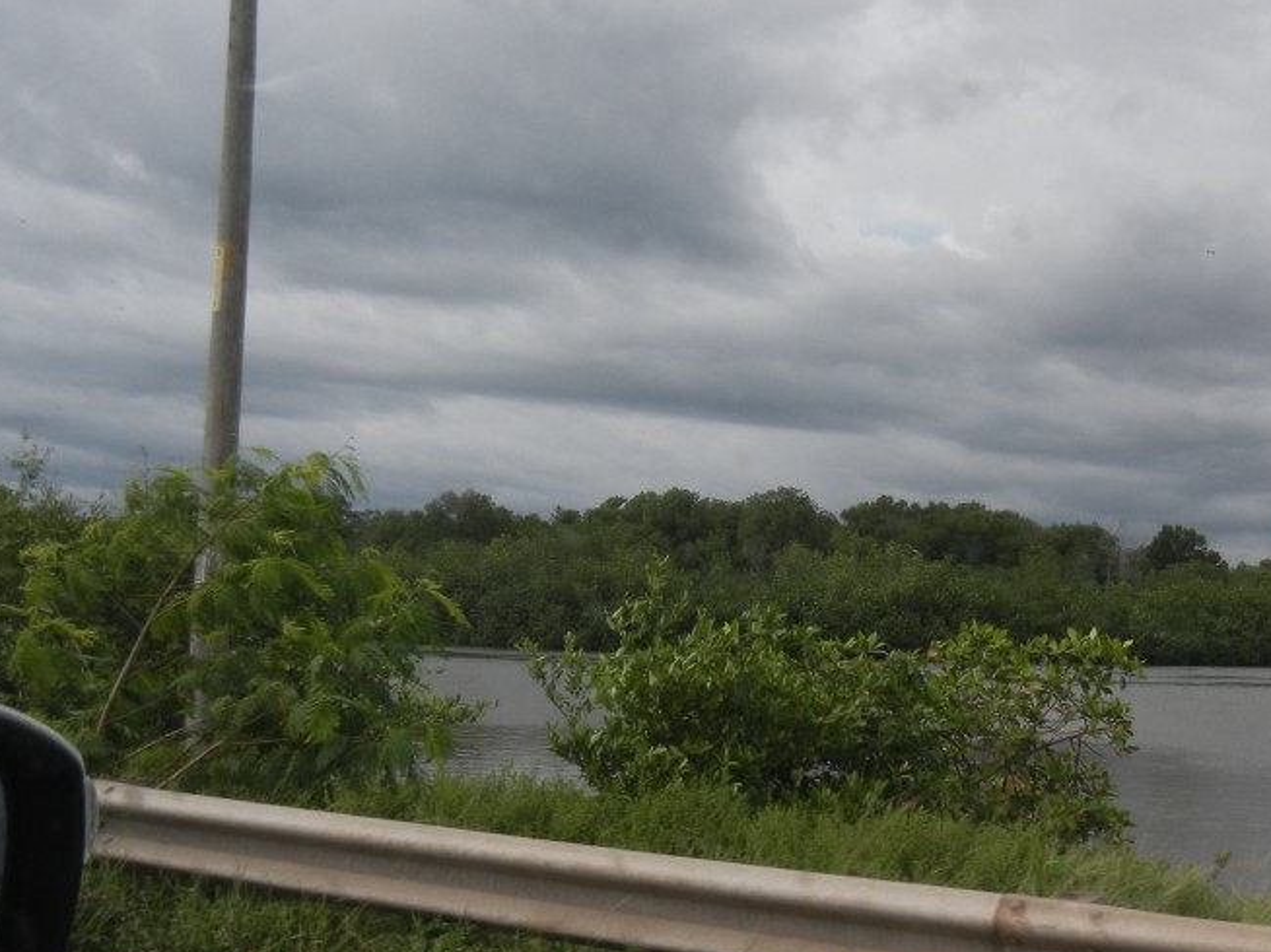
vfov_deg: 30.6
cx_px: 764
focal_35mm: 47
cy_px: 633
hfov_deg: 40.3
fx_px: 1725
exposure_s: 1/1324
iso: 160
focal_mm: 5.4
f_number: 3.5
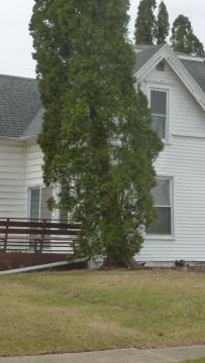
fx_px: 878
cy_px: 125
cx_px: 158
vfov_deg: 23.3
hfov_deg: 13.3
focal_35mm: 91
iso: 160
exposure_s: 1/400
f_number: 3.8
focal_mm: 8.4
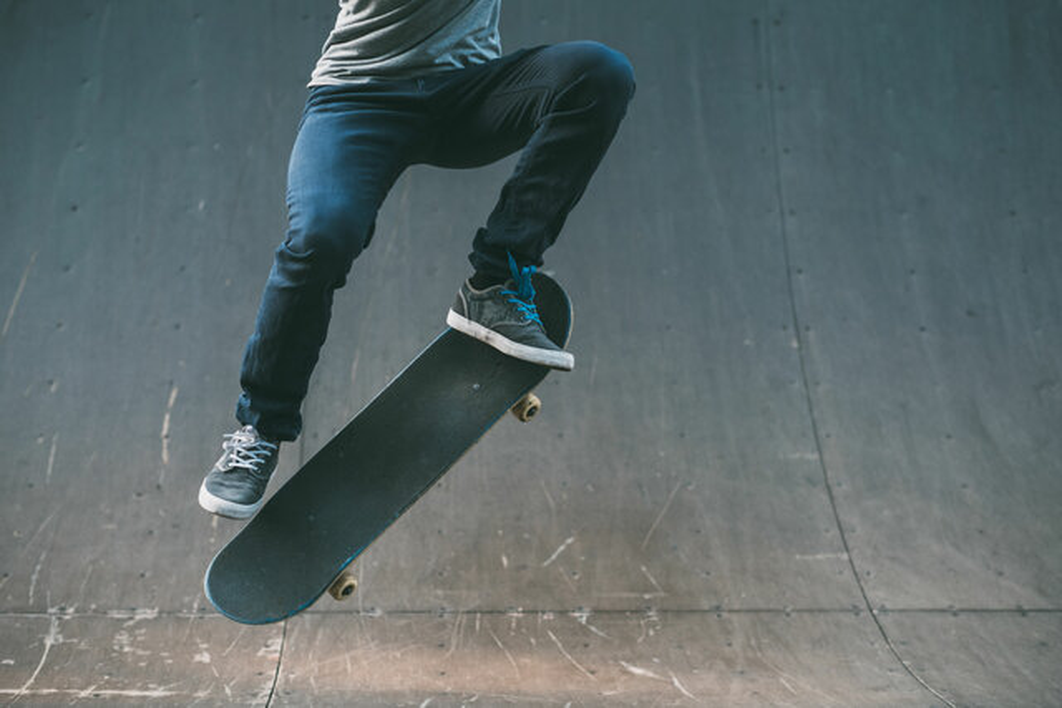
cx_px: 531
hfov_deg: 24.2
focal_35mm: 84
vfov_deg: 16.3
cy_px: 354
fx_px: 2478
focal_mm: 56
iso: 400
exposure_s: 1/1000
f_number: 2
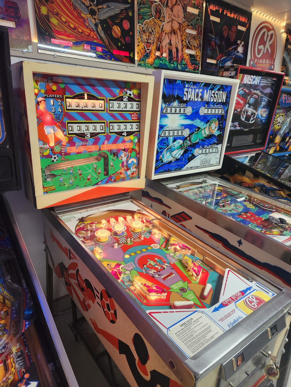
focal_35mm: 23
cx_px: 146
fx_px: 258
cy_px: 194
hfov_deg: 58.9
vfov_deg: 73.9
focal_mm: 5.4
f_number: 1.8
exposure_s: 1/120
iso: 500
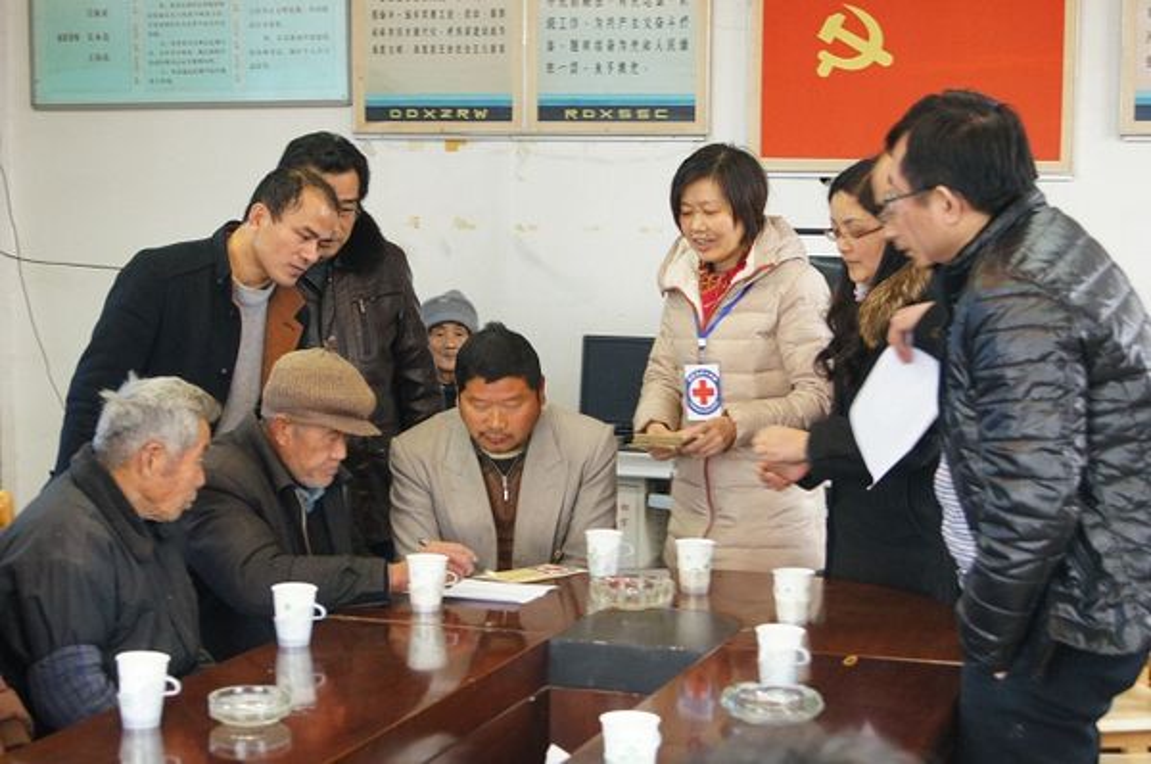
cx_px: 576
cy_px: 382
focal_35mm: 68
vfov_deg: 20.1
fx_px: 2155
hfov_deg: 29.9
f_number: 5.6
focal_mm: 45
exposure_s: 1/20
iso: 1600
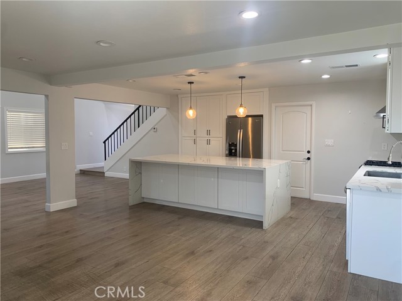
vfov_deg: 53.1
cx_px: 201
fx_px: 302
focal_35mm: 26
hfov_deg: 67.3
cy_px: 150
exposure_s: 1/60
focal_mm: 4.25
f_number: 1.8
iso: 64
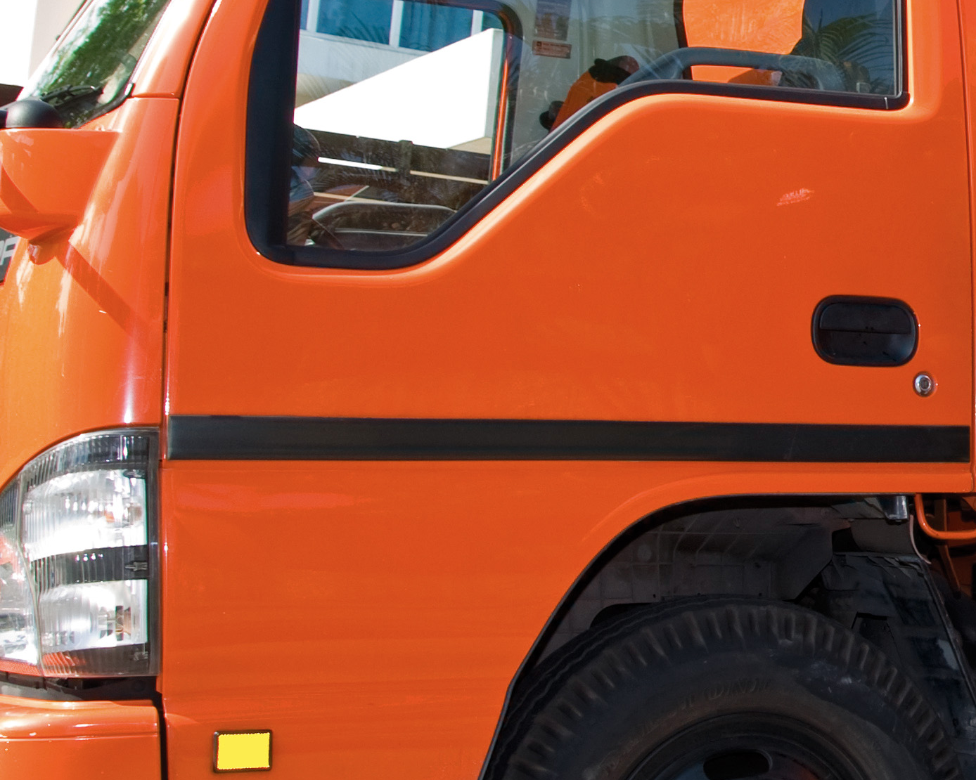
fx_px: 4015
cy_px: 299
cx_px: 1271
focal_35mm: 139
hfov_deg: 13.4
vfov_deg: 11.1
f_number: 6.3
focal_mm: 32
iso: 100
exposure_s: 1/125
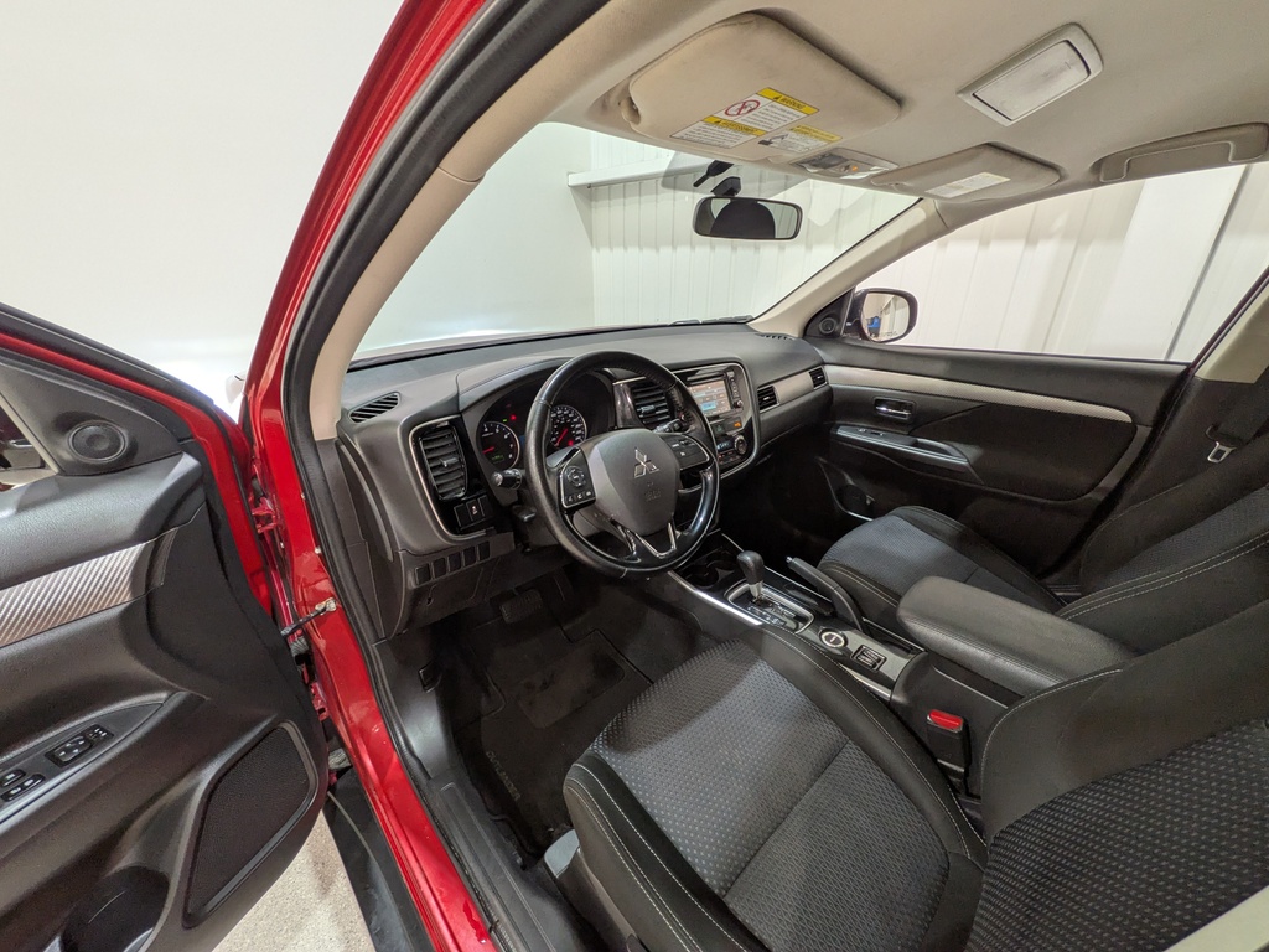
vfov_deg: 85.7
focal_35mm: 14
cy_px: 476
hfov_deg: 102.1
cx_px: 634
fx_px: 513
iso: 72
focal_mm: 1.83
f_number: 2.2
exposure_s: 1/33.3
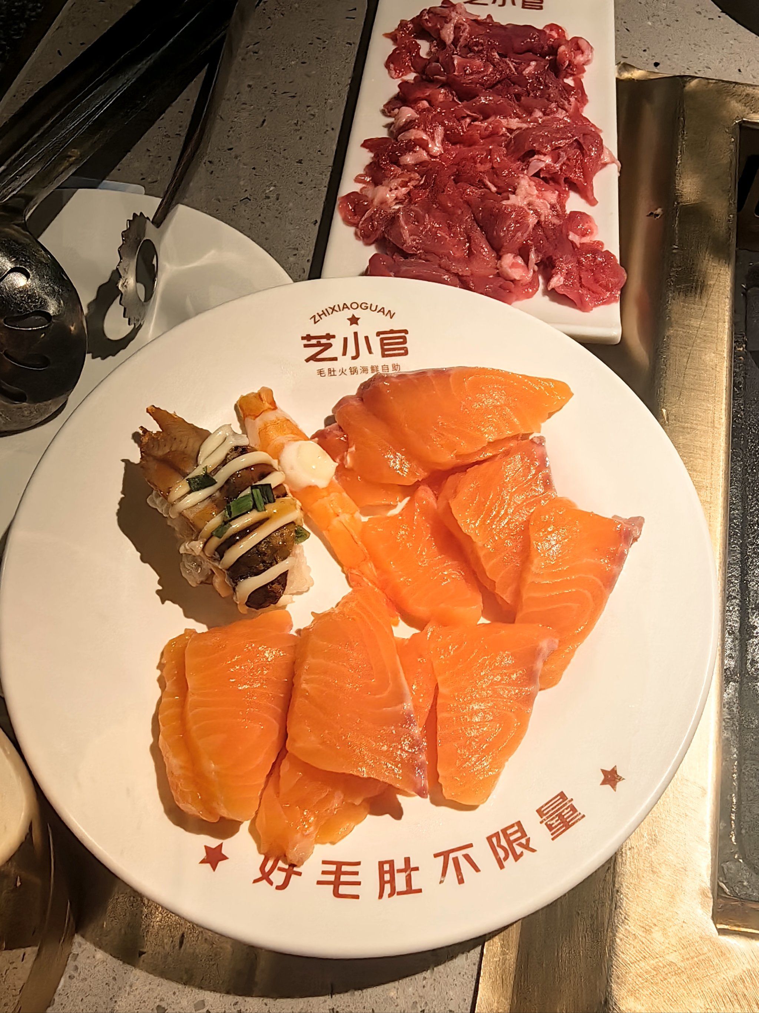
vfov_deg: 65.3
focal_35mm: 27
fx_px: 789
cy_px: 506
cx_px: 380
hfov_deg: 51.4
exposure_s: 1/50
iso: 160
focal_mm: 1.95
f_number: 2.2
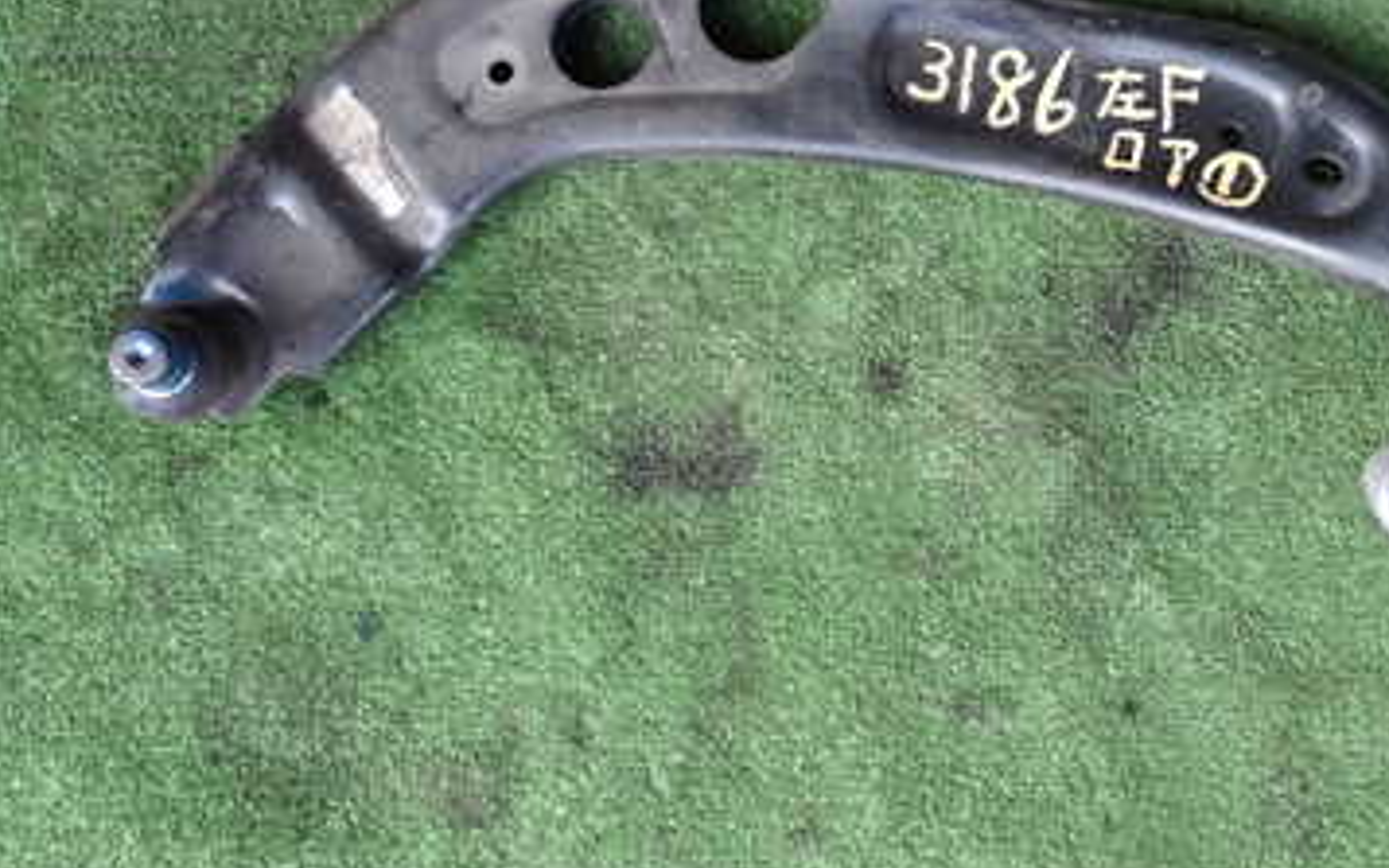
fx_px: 2157
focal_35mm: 57
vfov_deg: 22.5
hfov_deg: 35.0
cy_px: 210
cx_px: 1027
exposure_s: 1/100
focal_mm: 5.79
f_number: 2.4
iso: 100
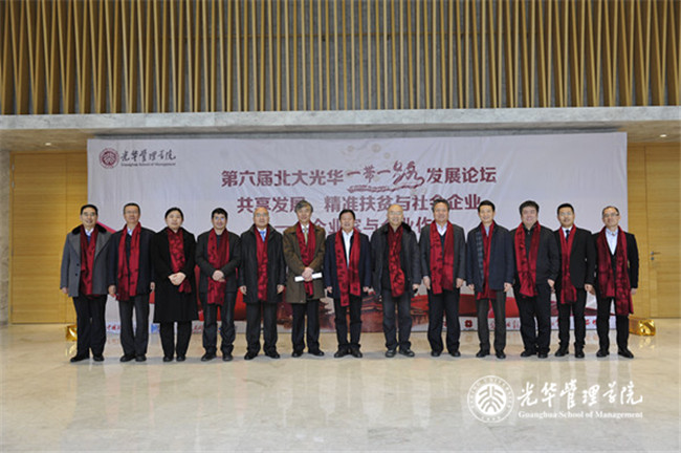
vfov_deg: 41.0
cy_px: 226
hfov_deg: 58.8
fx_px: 605
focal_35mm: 32
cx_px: 340
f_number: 5.6
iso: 800
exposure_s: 1/60
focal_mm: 32
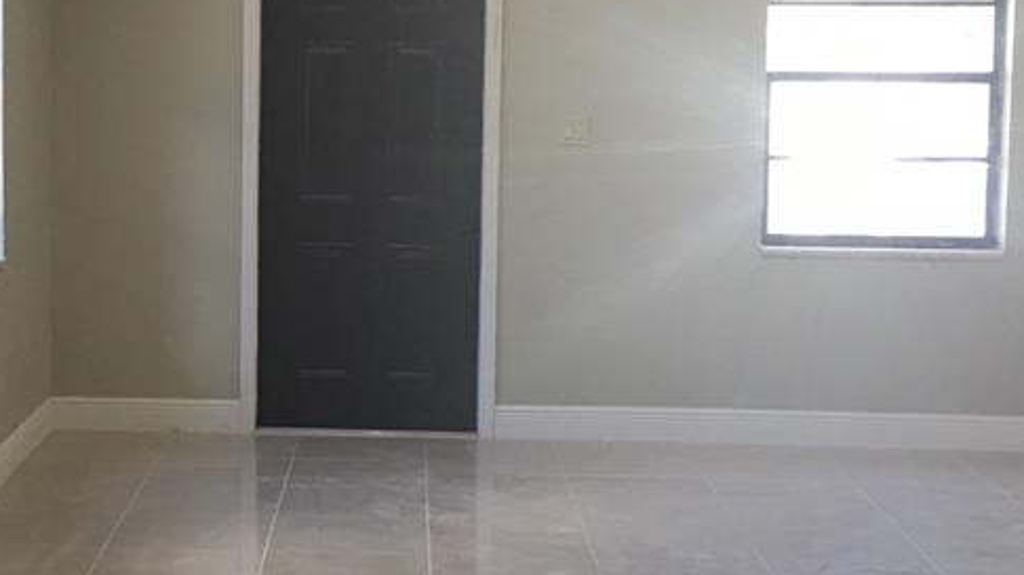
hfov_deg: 26.7
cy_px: 223
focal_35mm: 78
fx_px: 2117
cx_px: 198
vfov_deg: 15.5
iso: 25
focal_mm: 4.15
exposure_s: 1/15
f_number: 2.2
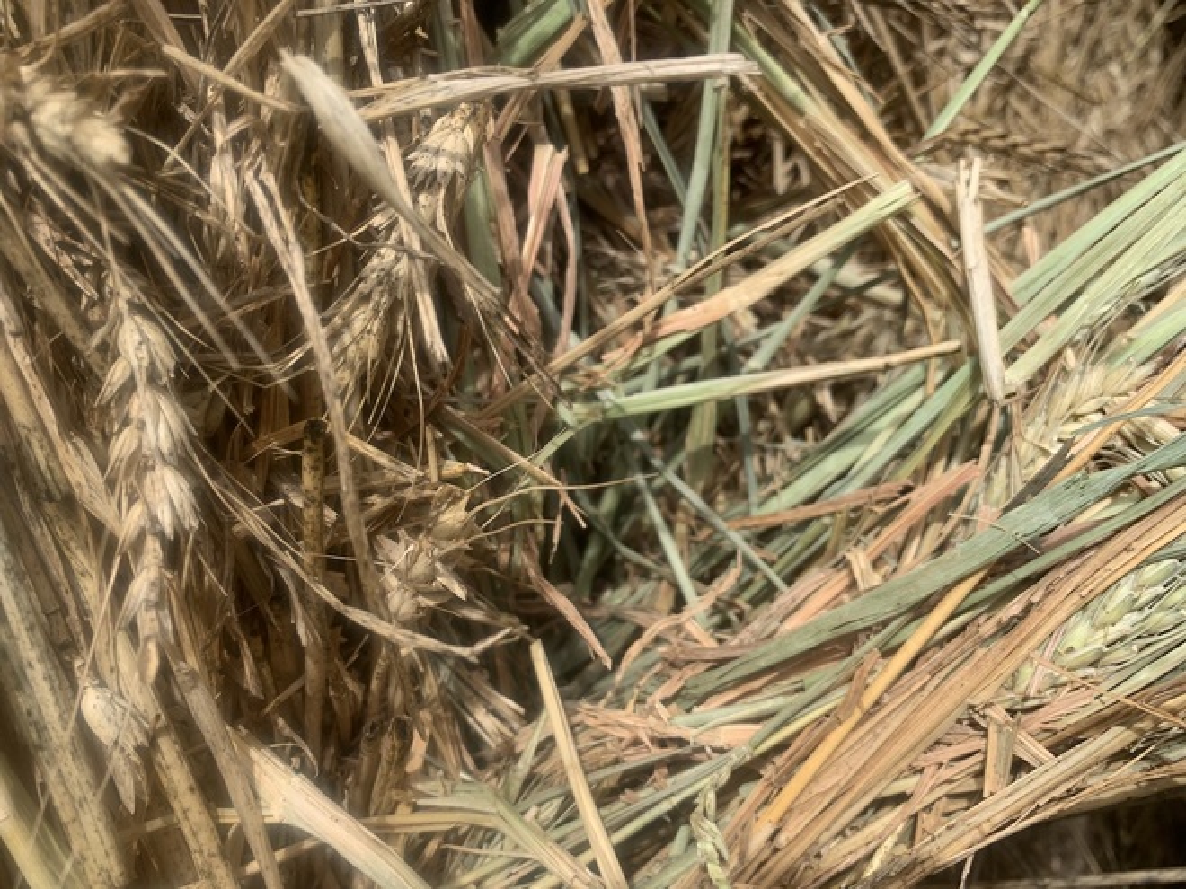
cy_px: 444
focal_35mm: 26
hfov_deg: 67.3
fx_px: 891
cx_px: 593
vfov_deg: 53.1
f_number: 1.8
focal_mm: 4.25
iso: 25
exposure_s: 1/1332
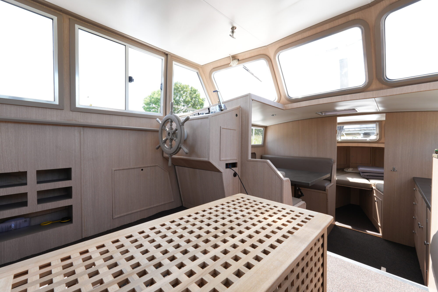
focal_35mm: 15
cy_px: 146
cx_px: 219
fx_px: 182
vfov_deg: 77.3
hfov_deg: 100.4
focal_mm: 10
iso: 160
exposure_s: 1/30
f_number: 8
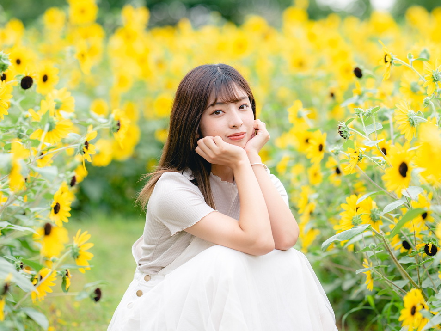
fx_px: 1873
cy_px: 166
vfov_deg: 10.1
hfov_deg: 13.4
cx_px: 224
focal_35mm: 147
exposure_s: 1/1000
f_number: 2.5
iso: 100
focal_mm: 135
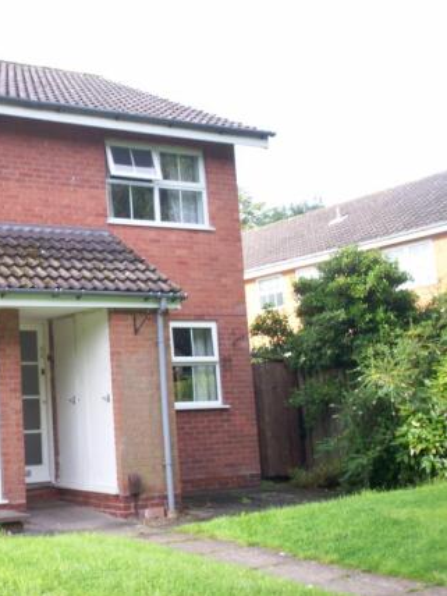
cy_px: 295
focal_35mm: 49
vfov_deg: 38.9
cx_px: 42
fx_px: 844
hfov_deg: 28.5
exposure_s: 1/69
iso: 100
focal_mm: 6
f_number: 4.5
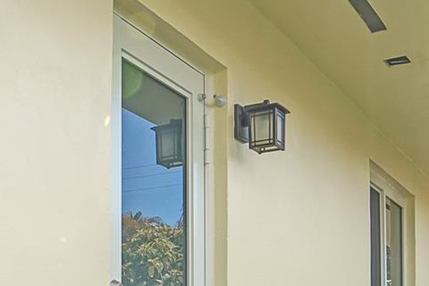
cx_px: 35
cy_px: 333
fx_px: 715
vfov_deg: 21.2
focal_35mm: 60
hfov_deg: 31.7
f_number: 9
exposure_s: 1/320
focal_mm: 12
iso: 250
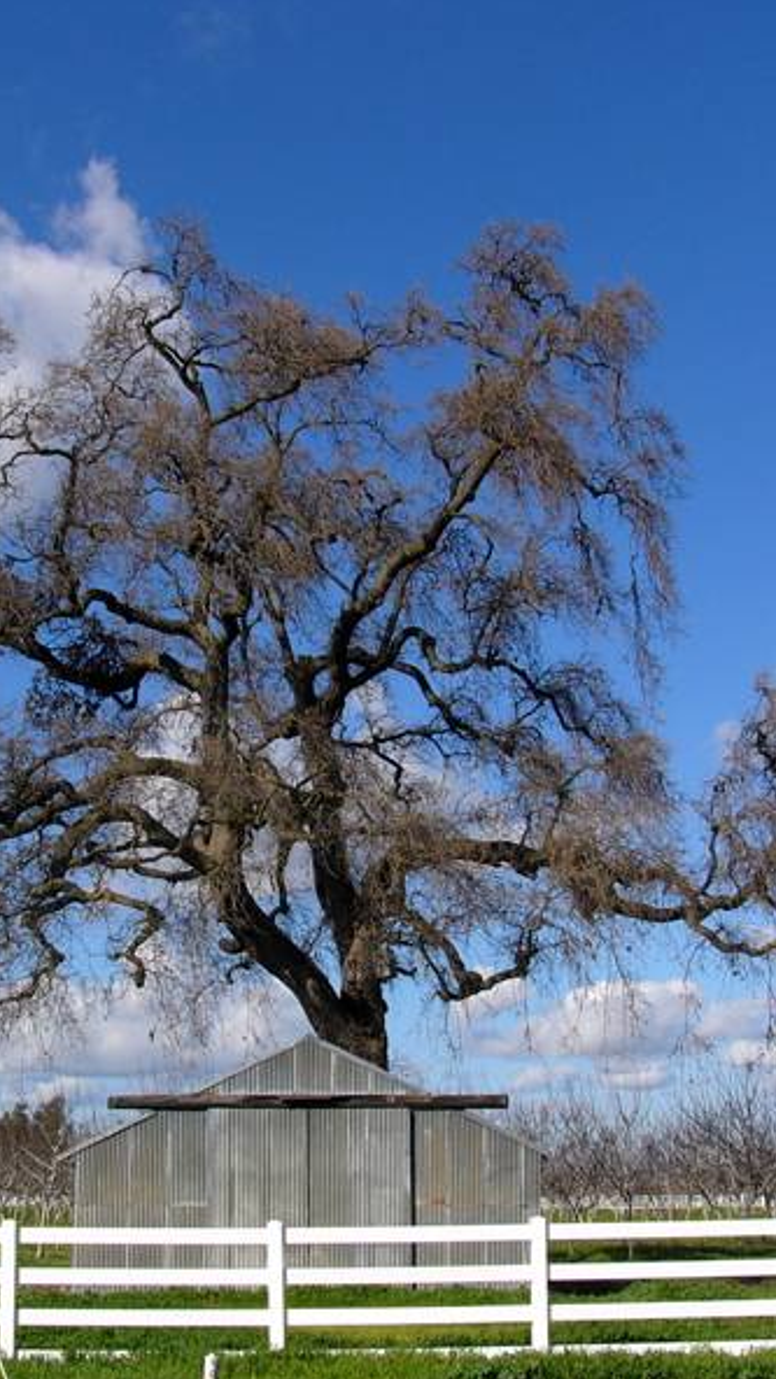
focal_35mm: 53
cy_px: 692
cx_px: 256
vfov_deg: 39.2
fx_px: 1939
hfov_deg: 22.5
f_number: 6.5
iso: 50
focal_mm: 6
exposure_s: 1/320
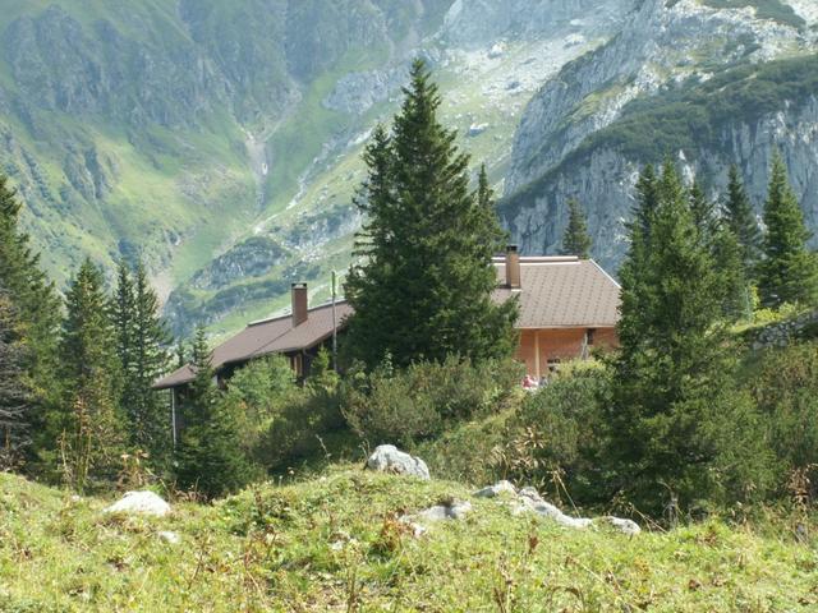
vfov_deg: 14.1
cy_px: 306
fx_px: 2481
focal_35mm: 105
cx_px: 409
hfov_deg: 18.7
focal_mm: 17.2
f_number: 7.1
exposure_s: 1/60
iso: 50
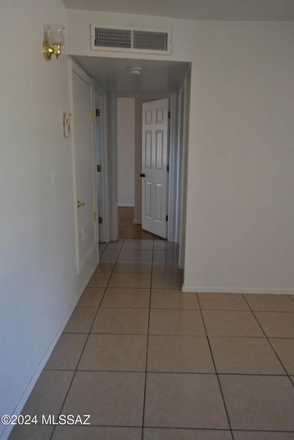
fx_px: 331
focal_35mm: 27
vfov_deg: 67.4
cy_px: 220
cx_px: 147
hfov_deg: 47.9
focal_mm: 18
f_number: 3.5
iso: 500
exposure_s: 1/60
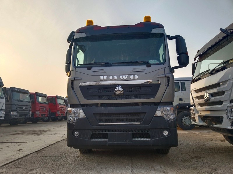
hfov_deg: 73.9
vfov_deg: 58.9
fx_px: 155
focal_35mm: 23
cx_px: 116
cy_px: 87
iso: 100
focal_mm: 5.59
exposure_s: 1/208
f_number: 1.88
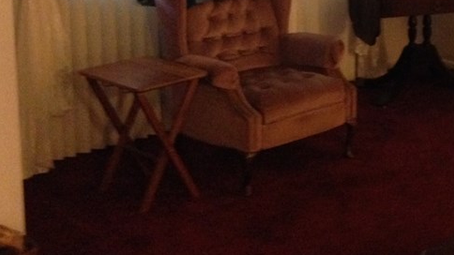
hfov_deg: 26.6
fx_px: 915
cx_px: 433
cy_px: -40
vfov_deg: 15.4
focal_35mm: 76
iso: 640
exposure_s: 1/15
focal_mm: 4.12
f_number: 2.4
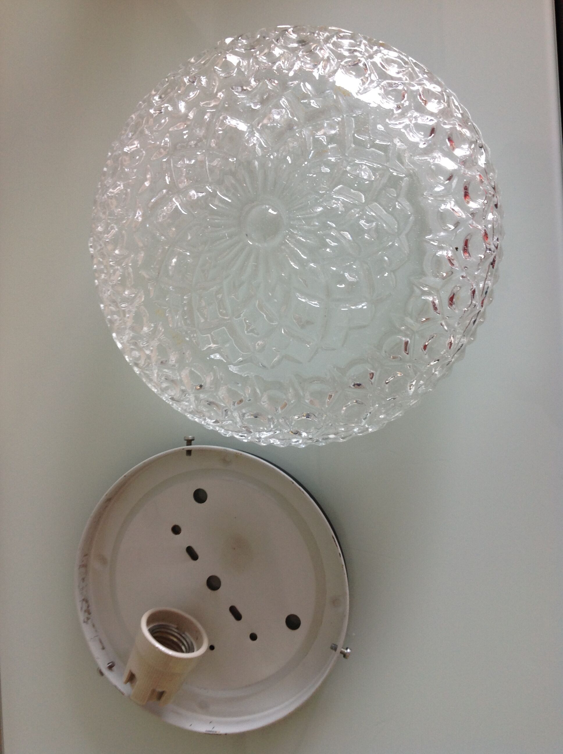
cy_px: 377
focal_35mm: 35
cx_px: 282
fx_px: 761
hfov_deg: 40.6
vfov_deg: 52.7
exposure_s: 1/15
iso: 50
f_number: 2.4
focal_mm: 4.28
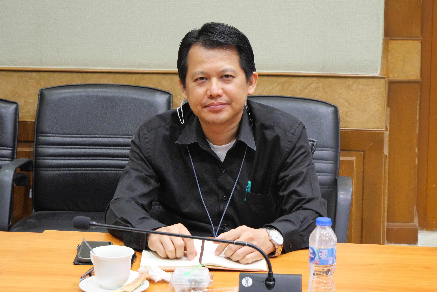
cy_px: 146
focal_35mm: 108
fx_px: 1312
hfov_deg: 18.9
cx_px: 218
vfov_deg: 12.7
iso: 3200
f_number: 5.6
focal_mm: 52
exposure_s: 1/40
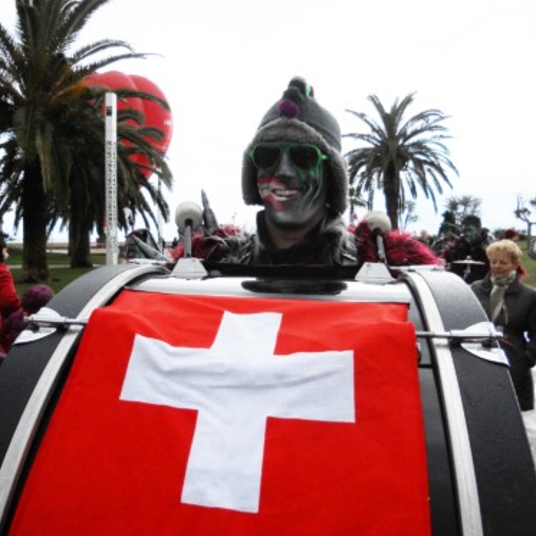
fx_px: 561
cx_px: 268
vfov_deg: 50.9
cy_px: 228
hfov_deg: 51.1
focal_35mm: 32
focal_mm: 4.9
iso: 80
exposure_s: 1/1250
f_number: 3.2
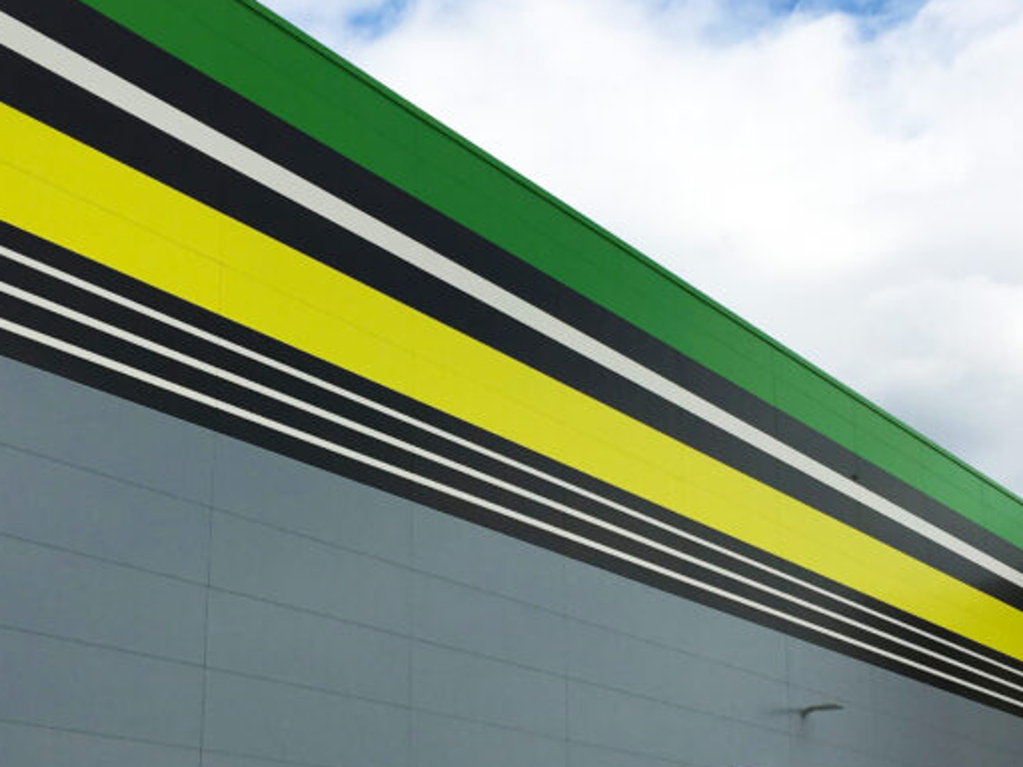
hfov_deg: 33.2
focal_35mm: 58
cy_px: 539
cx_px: 533
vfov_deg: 25.0
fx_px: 1714
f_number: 2.2
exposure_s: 1/2564
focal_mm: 4.15
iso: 25
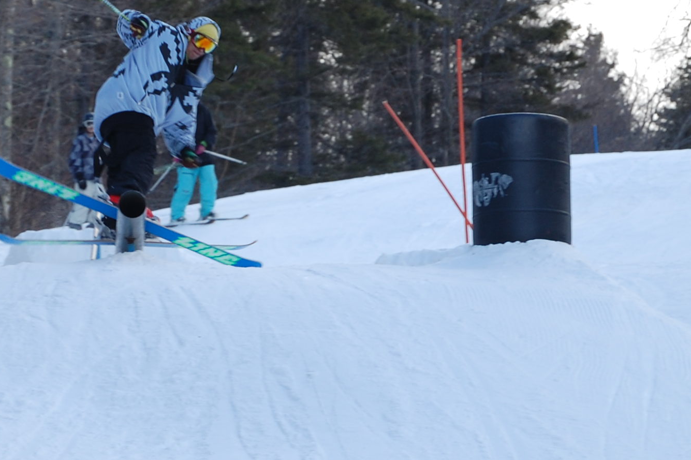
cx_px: 159
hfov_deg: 6.1
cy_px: 136
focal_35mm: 338
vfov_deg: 4.1
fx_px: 6483
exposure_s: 1/125
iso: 220
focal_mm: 100
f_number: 8
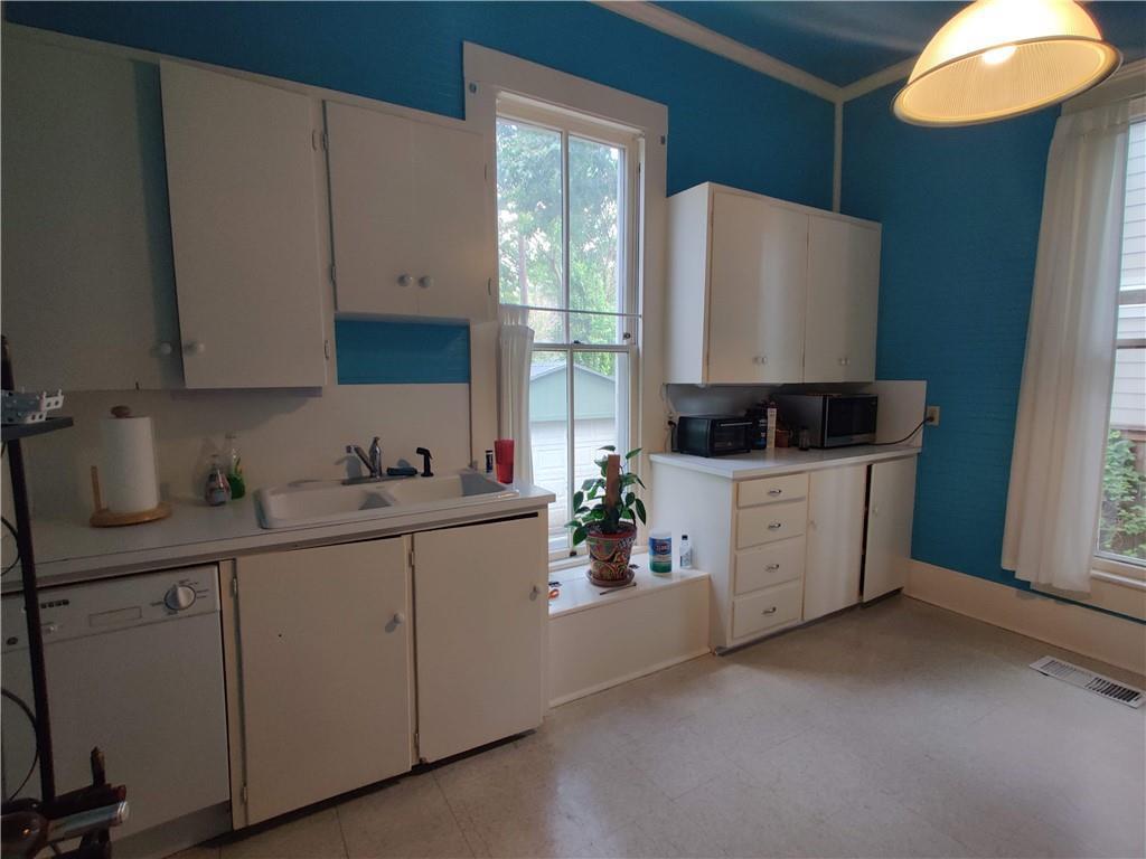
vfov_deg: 89.9
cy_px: 430
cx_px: 573
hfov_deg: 106.2
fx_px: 430
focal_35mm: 13
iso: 200
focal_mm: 2.25
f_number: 2.2
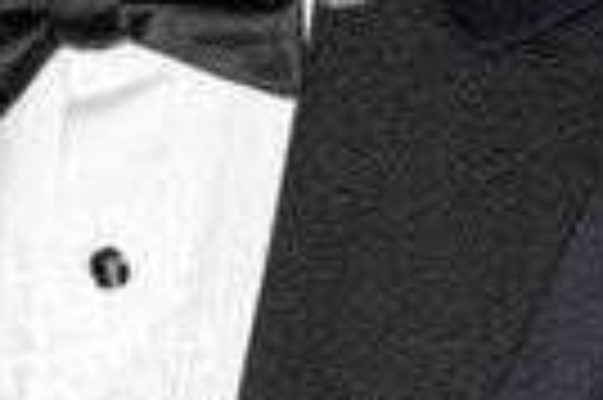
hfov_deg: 5.5
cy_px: -324
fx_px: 6307
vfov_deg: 3.6
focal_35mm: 377
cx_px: 112
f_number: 4.5
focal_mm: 126
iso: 800
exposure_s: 1/200
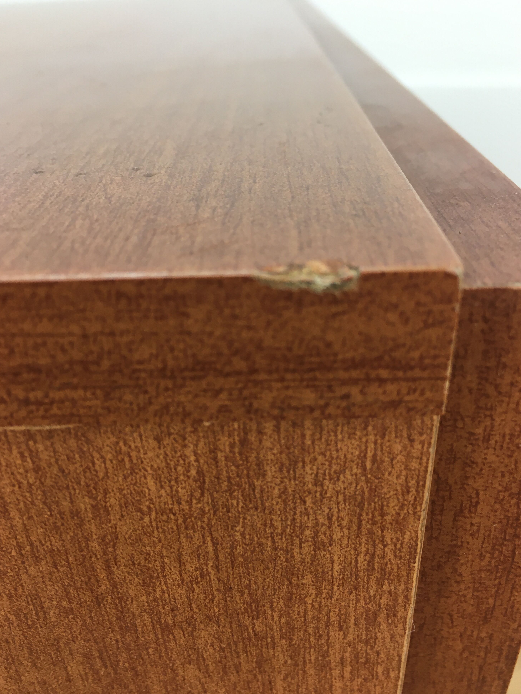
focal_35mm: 30
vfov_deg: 60.0
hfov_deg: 46.8
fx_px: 602
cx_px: 261
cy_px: 341
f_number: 2.2
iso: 64
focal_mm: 4.15
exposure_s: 1/33
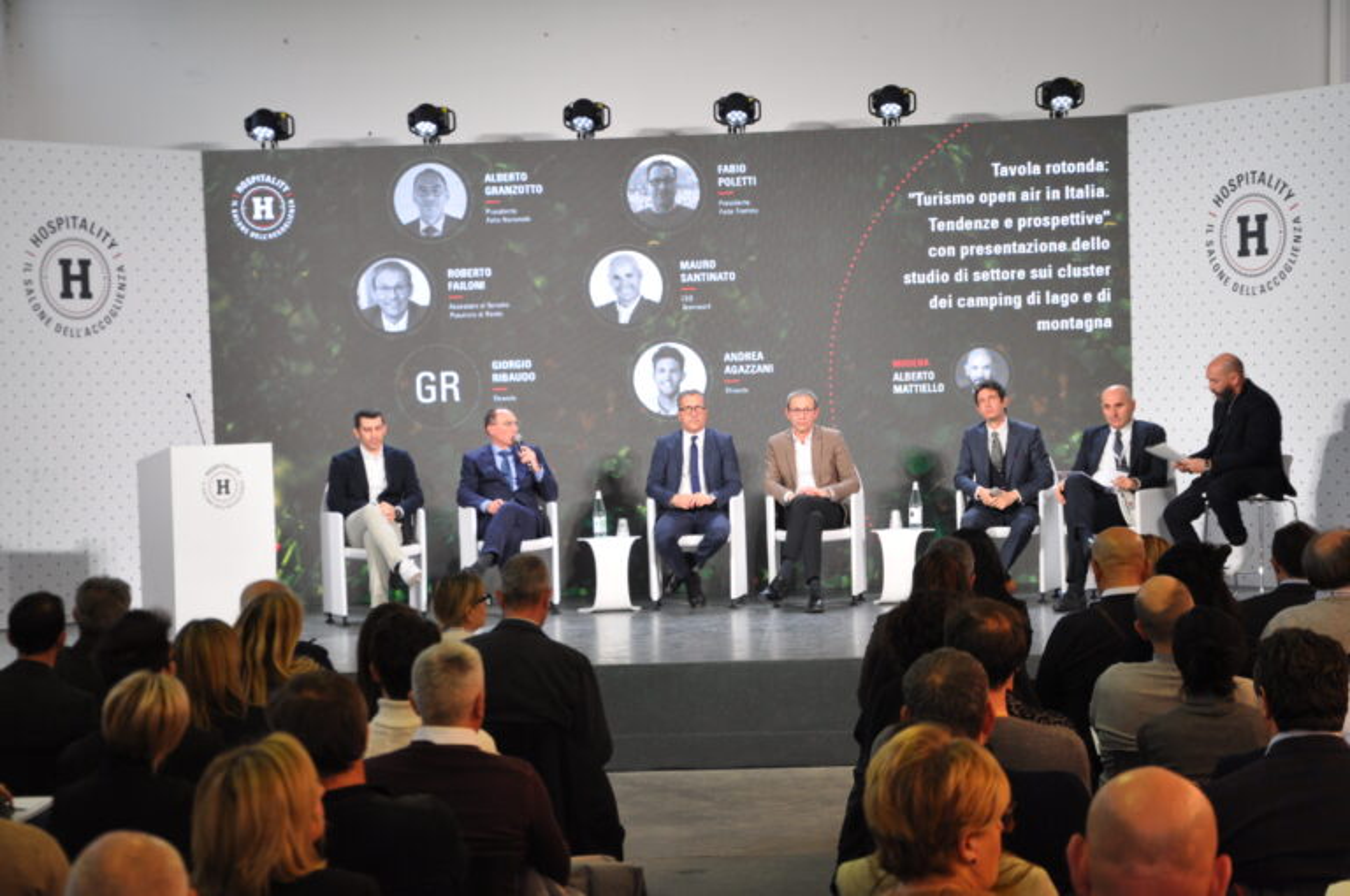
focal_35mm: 78
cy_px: 448
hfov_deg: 26.0
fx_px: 2921
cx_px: 675
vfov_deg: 17.4
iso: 400
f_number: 5
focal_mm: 52
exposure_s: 1/20
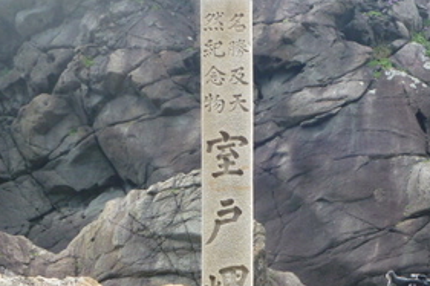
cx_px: 361
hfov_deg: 15.1
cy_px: 200
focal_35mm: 135
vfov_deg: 10.1
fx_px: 1611
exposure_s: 1/80
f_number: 4.7
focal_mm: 13.6
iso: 160
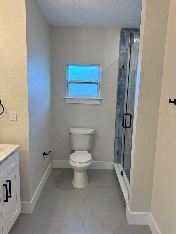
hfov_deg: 56.8
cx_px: 88
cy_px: 117
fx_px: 163
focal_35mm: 24
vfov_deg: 71.6
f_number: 1.78
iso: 160
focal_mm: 6.76
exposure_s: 1/120
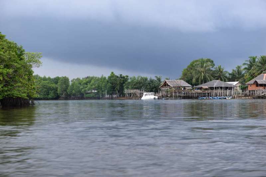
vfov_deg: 19.5
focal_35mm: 70
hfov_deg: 28.8
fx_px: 517
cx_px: 133
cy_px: 88
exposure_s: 1/100
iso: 100
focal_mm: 70
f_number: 4.5
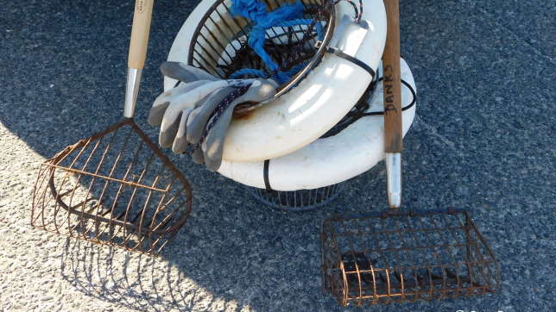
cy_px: 119
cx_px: 280
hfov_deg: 46.4
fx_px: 649
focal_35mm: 44
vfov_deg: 27.0
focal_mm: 7.1
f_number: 3.6
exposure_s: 1/320
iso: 125
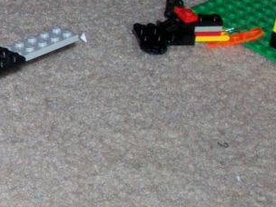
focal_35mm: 212
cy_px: 47
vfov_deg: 7.0
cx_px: -248
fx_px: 1690
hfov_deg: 8.9
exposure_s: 1/73.3
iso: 80
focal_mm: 8.7
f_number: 3.2
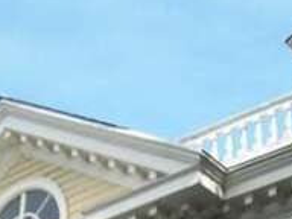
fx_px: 1232
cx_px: 205
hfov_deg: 13.5
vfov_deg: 9.6
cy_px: 423
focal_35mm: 146
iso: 64
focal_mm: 5.7
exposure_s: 1/168
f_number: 5.6
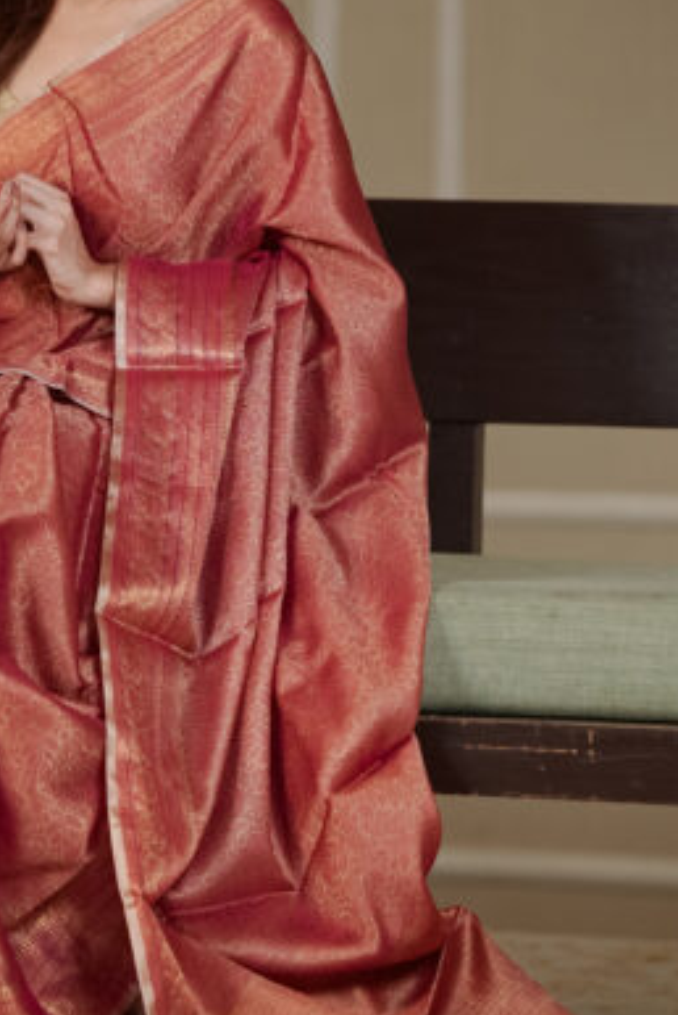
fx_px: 5583
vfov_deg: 10.4
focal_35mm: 198
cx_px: 131
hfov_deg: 6.9
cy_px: 250
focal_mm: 85
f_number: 2
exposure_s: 1/1000
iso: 250
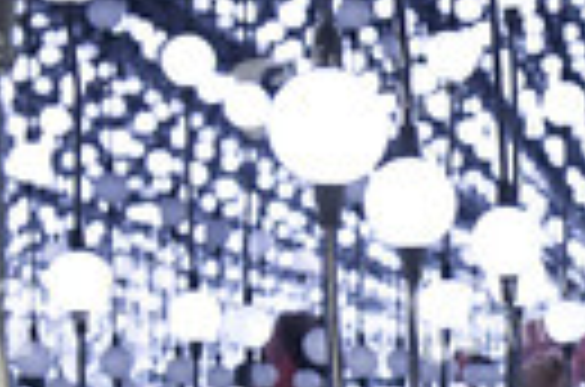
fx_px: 1799
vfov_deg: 11.6
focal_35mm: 111
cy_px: 648
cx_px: 857
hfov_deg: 16.9
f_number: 6.3
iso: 2500
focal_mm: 32
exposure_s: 1/200
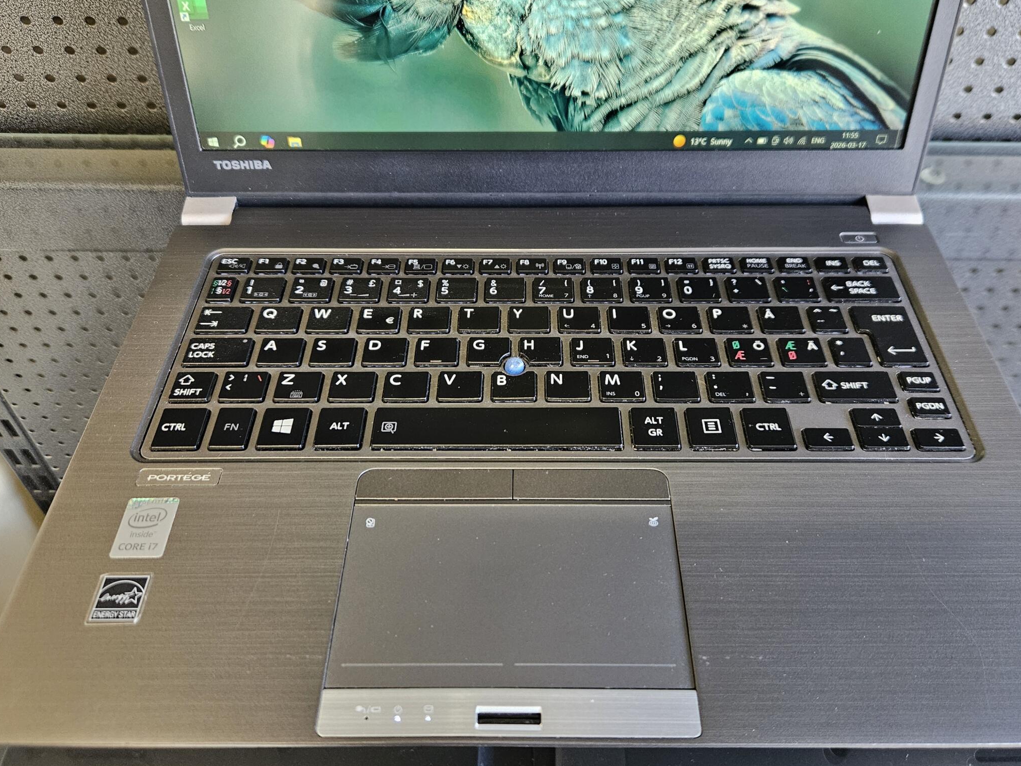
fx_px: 855
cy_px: 337
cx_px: 526
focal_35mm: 29
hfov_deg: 61.6
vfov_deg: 48.1
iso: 640
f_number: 1.8
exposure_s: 1/100
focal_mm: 5.4
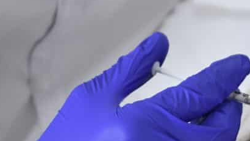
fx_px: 1214
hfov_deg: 11.5
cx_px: 299
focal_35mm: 183
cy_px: 175
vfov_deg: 6.6
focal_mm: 70
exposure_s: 1/200
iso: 800
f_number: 5.6
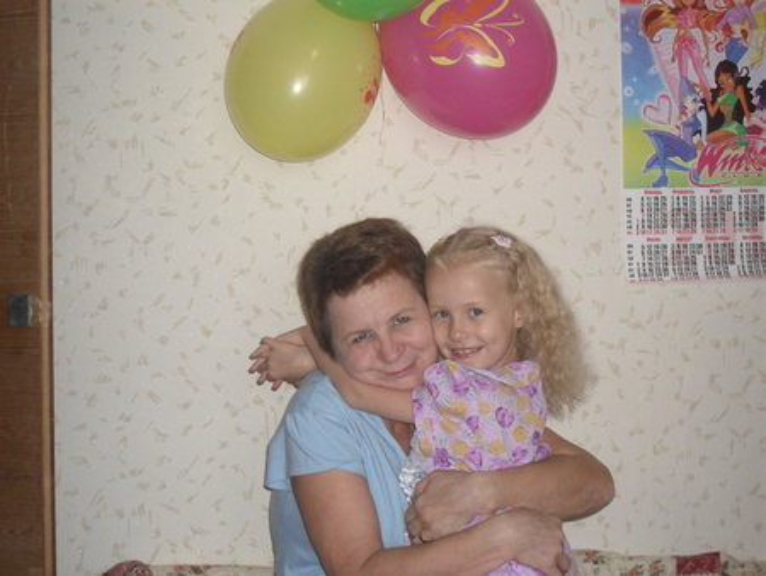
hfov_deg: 25.3
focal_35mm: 77
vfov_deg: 19.2
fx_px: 1705
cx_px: 383
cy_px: 288
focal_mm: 13.6
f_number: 5
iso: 240
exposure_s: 1/60
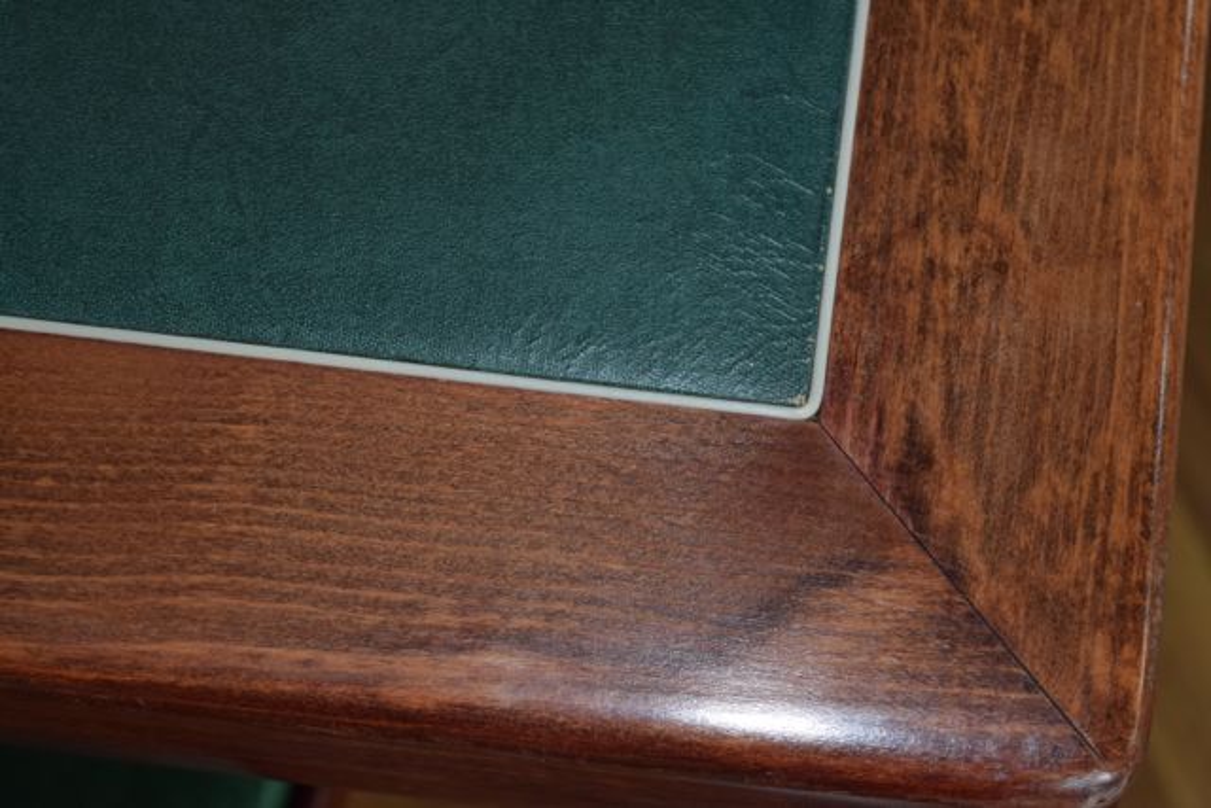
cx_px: 606
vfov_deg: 16.6
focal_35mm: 82
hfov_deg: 24.6
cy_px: 404
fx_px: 2776
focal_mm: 55
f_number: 5.6
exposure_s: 1/125
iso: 800
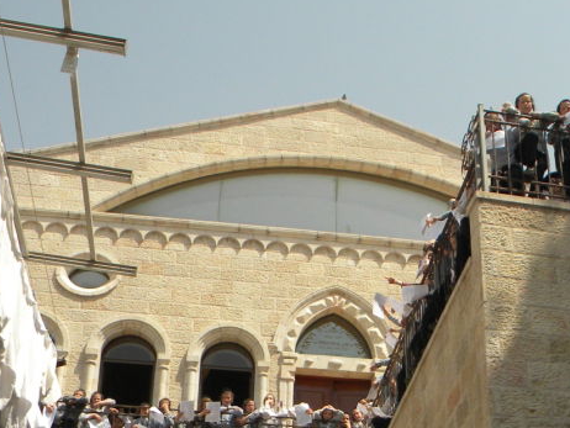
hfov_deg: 30.6
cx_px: 436
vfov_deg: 23.3
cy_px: 339
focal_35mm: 62
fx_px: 1021
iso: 80
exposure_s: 1/274
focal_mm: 5
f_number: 7
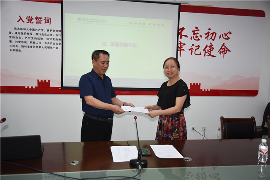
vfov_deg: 42.3
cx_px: 135
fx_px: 233
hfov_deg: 60.3
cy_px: 90
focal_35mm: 31
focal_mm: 31
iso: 360
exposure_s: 1/60
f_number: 4
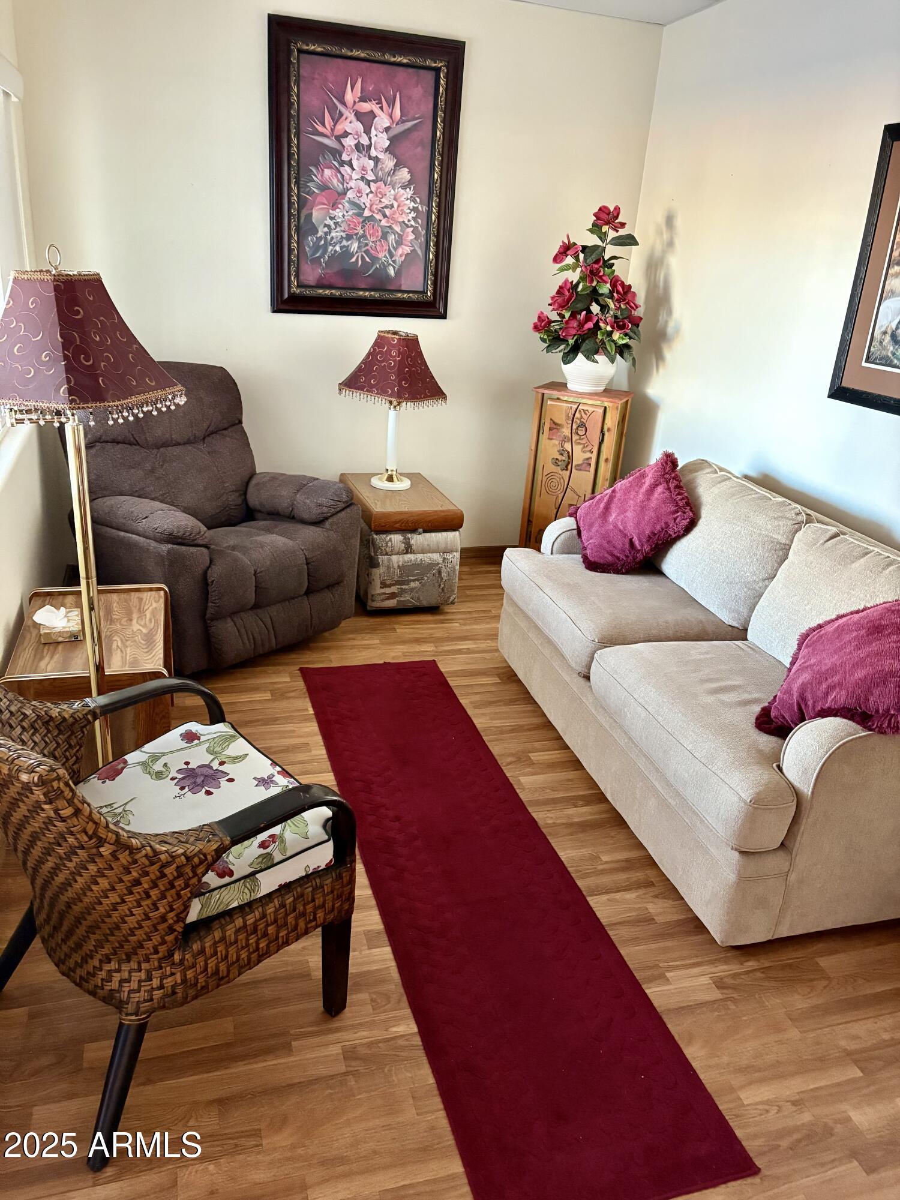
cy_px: 600
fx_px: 901
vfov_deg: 67.3
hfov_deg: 53.1
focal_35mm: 26
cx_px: 450
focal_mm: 5.96
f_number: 1.6
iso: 640
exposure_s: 1/40
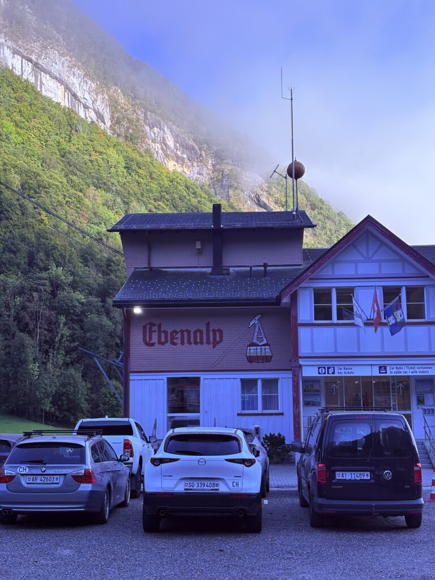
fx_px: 871
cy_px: 290
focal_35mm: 52
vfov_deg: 36.8
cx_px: 218
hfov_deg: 28.0
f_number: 1.6
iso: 32
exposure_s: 1/482
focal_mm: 5.96
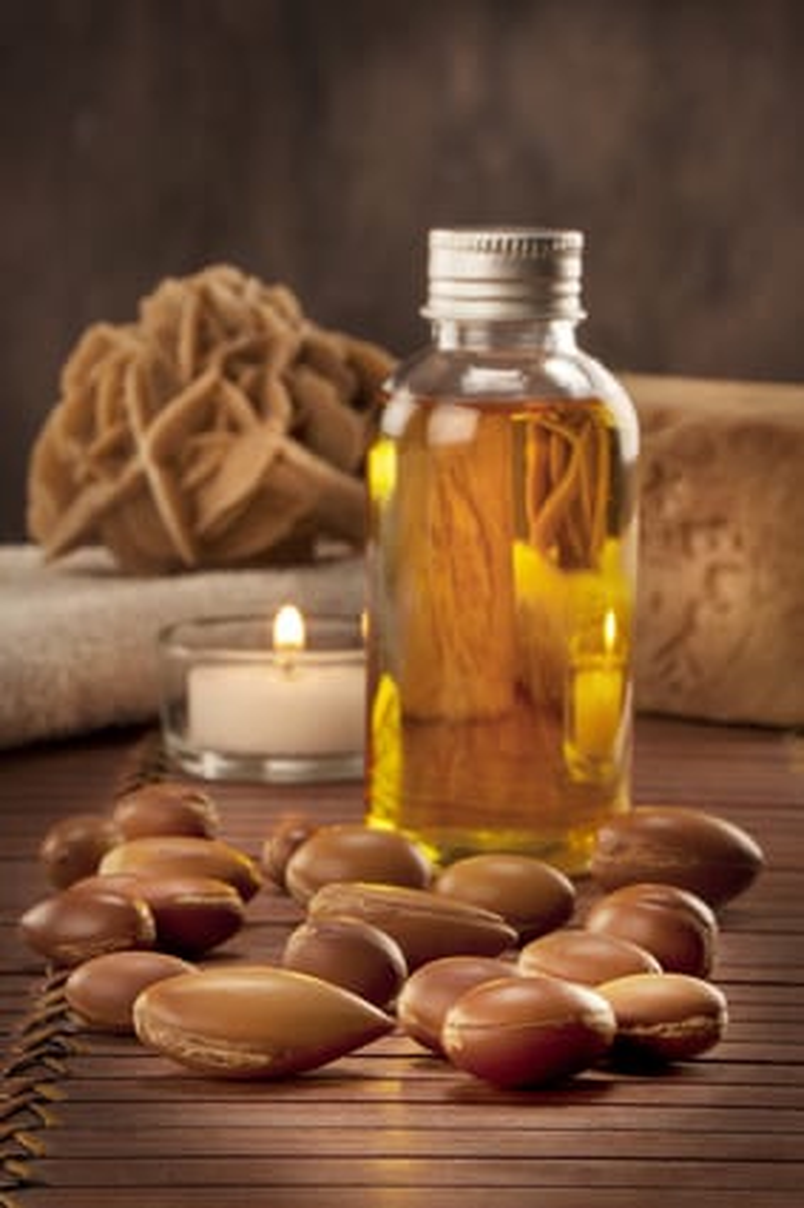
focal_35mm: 105
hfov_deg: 13.0
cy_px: 604
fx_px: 3520
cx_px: 402
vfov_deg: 19.5
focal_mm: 105
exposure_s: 1.3
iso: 100
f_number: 22
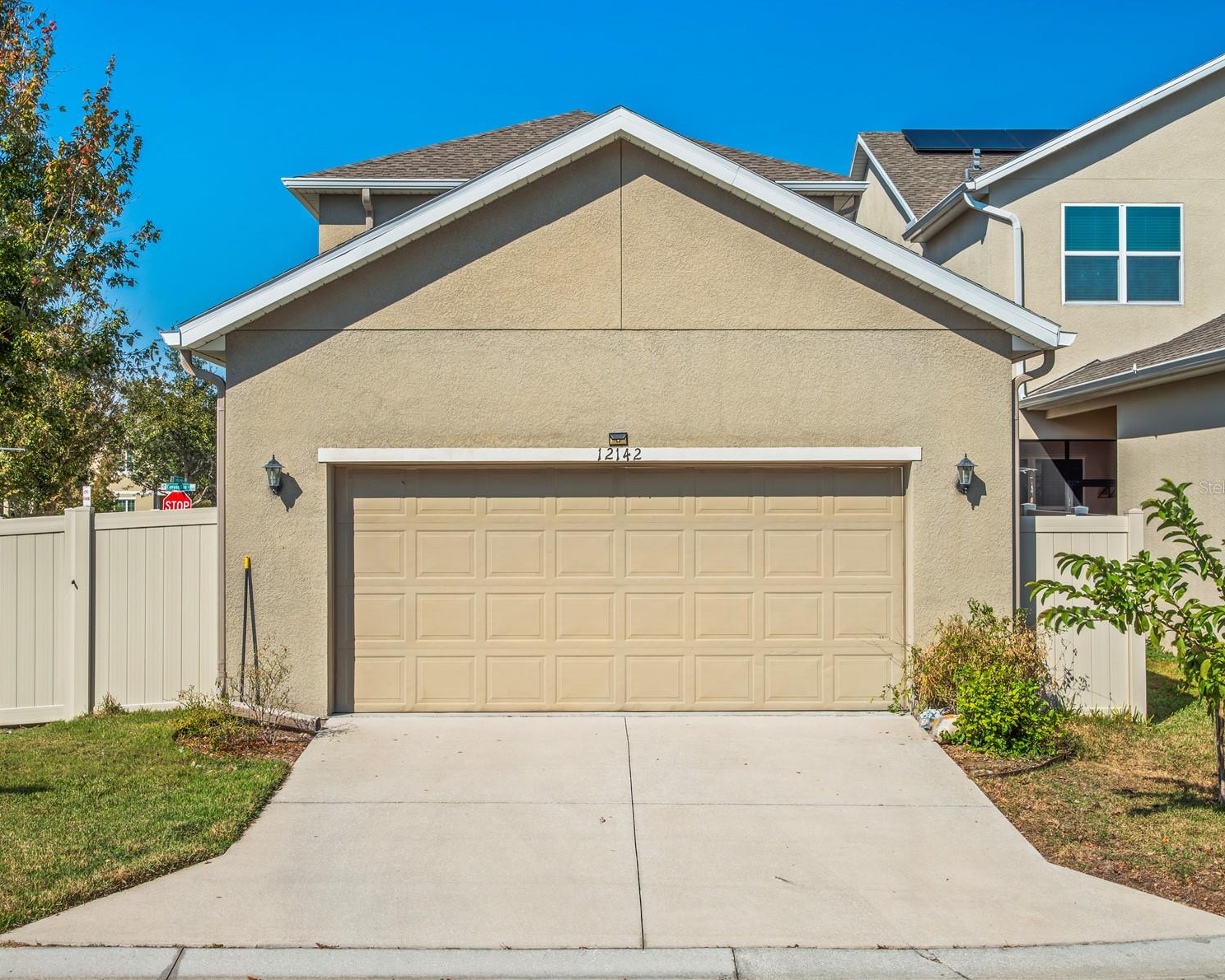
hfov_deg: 43.8
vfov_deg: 35.7
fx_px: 1523
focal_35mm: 42
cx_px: 618
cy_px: 487
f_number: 8
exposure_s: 1/640
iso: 200
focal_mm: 20
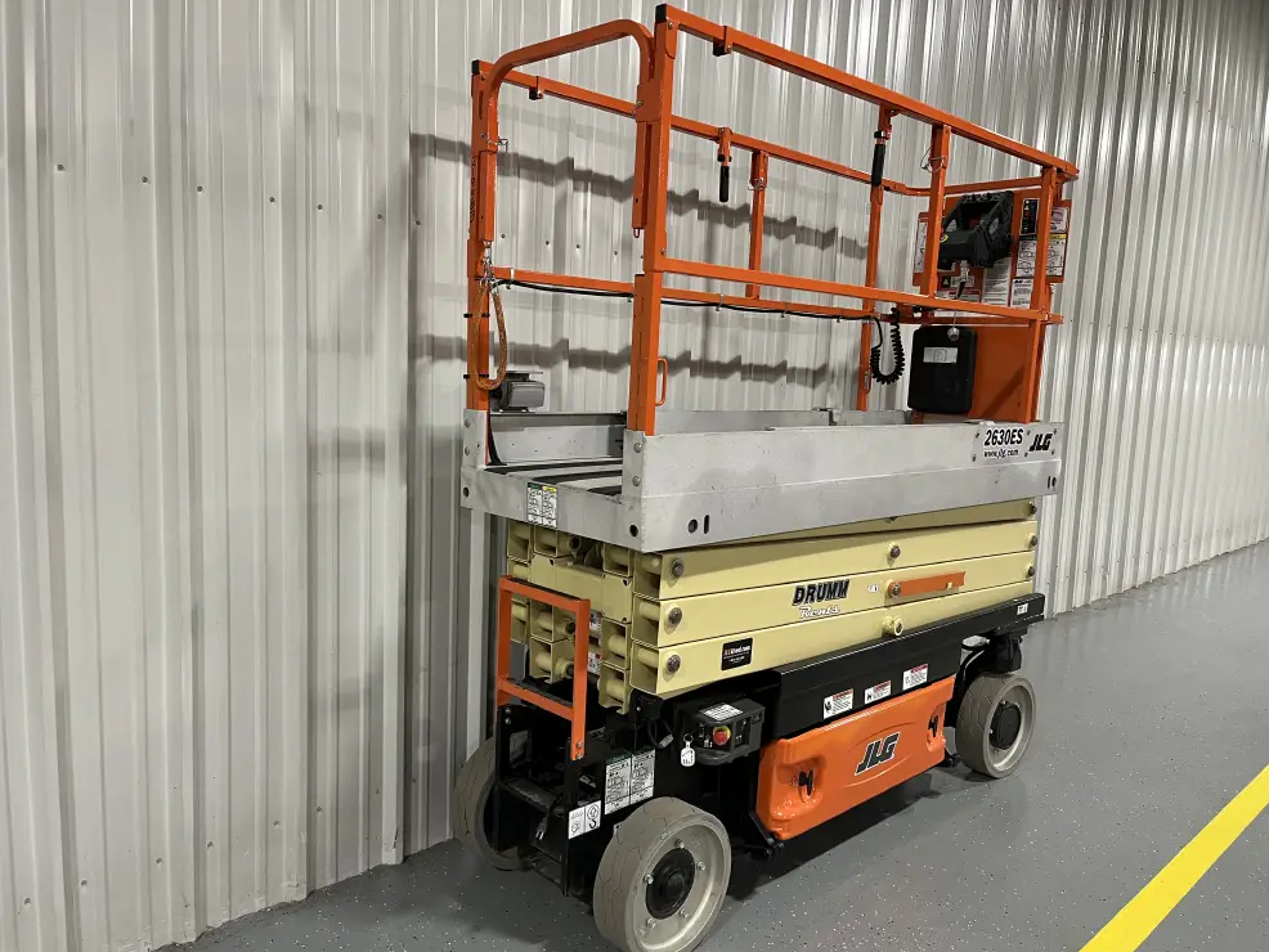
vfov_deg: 51.4
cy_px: 490
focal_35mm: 27
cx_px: 638
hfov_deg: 65.3
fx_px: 990
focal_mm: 5.1
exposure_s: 1/64
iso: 125
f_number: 1.6
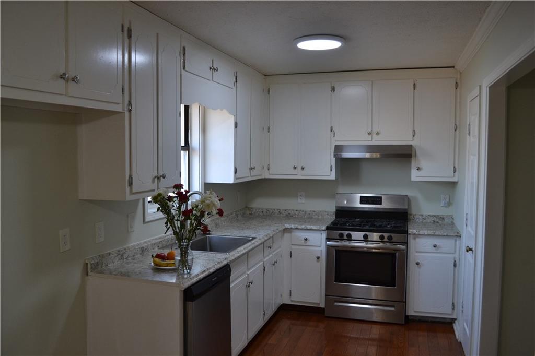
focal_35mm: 30
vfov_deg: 43.6
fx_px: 446
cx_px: 268
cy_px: 178
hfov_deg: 61.9
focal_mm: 20
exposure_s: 1/80
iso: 400
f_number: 4.5
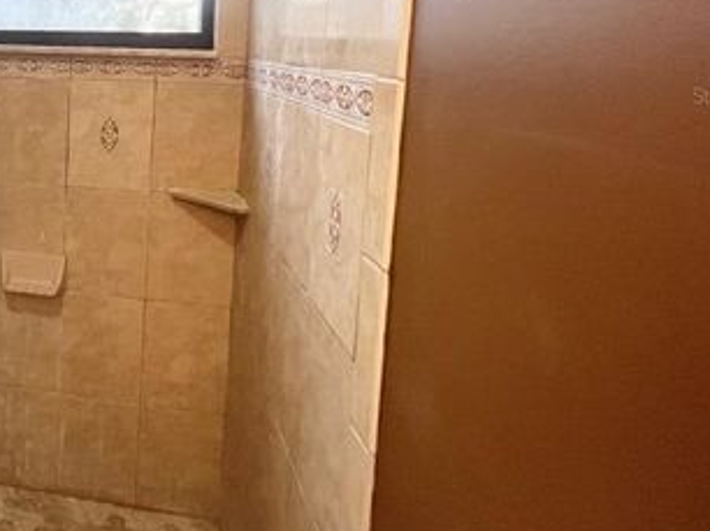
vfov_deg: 44.1
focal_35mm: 30
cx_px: -29
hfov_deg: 47.5
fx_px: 615
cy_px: 95
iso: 125
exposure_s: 1/120
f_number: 1.8
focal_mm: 1.57
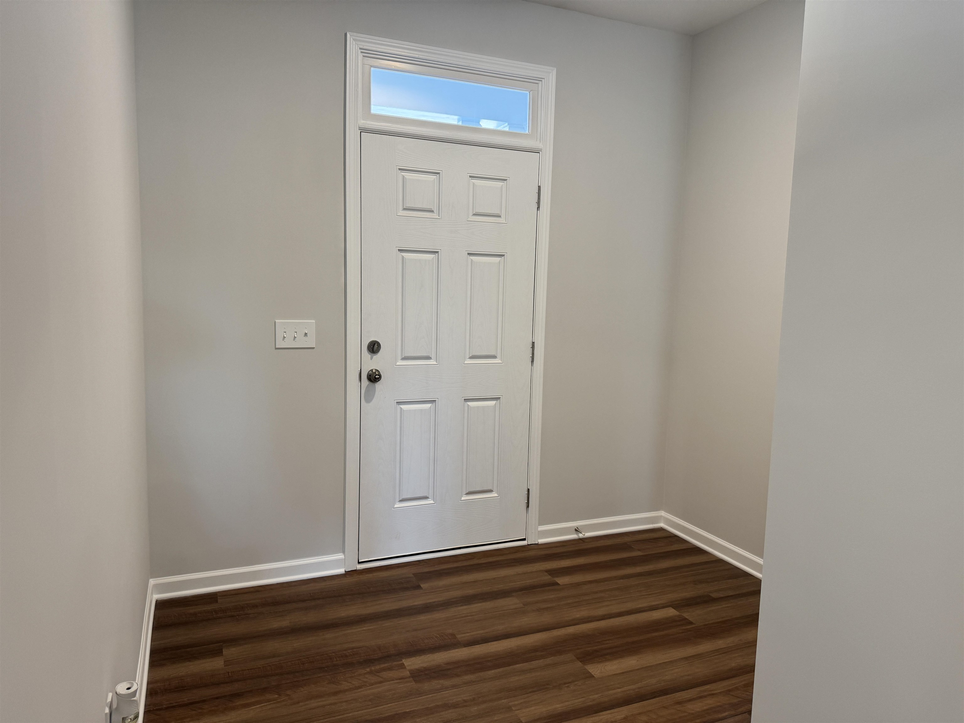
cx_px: 482
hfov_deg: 71.6
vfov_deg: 56.8
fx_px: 668
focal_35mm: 24
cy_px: 362
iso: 125
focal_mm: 6.76
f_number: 1.78
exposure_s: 1/60
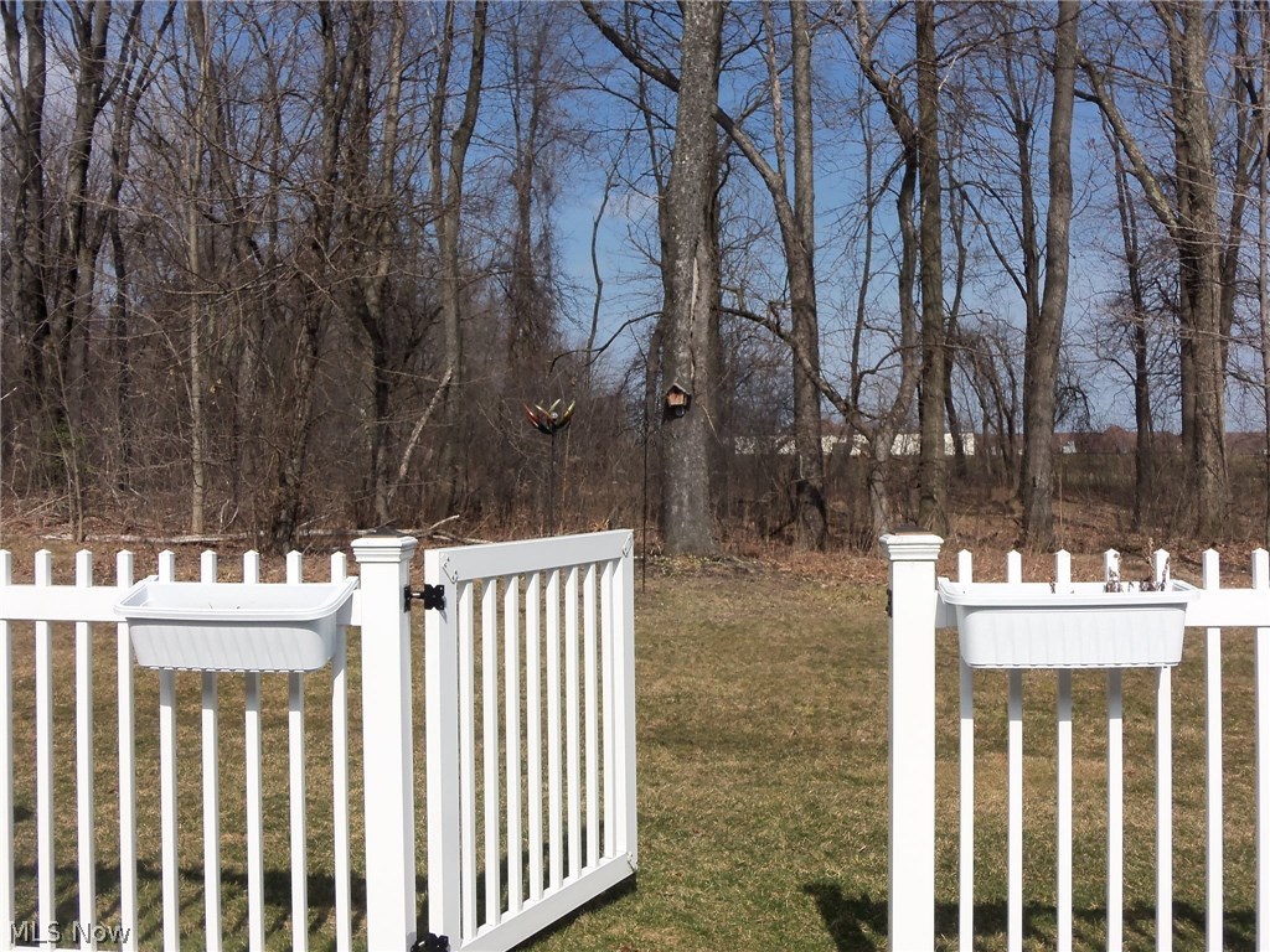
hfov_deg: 50.1
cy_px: 476
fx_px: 1357
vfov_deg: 38.7
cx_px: 635
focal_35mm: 37
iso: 64
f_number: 9.2
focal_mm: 6.7
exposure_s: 1/200
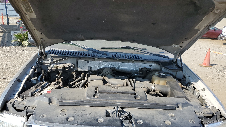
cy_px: 83
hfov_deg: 66.1
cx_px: 111
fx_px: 174
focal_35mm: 29
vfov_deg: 39.8
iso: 50
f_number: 1.5
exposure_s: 1/1429
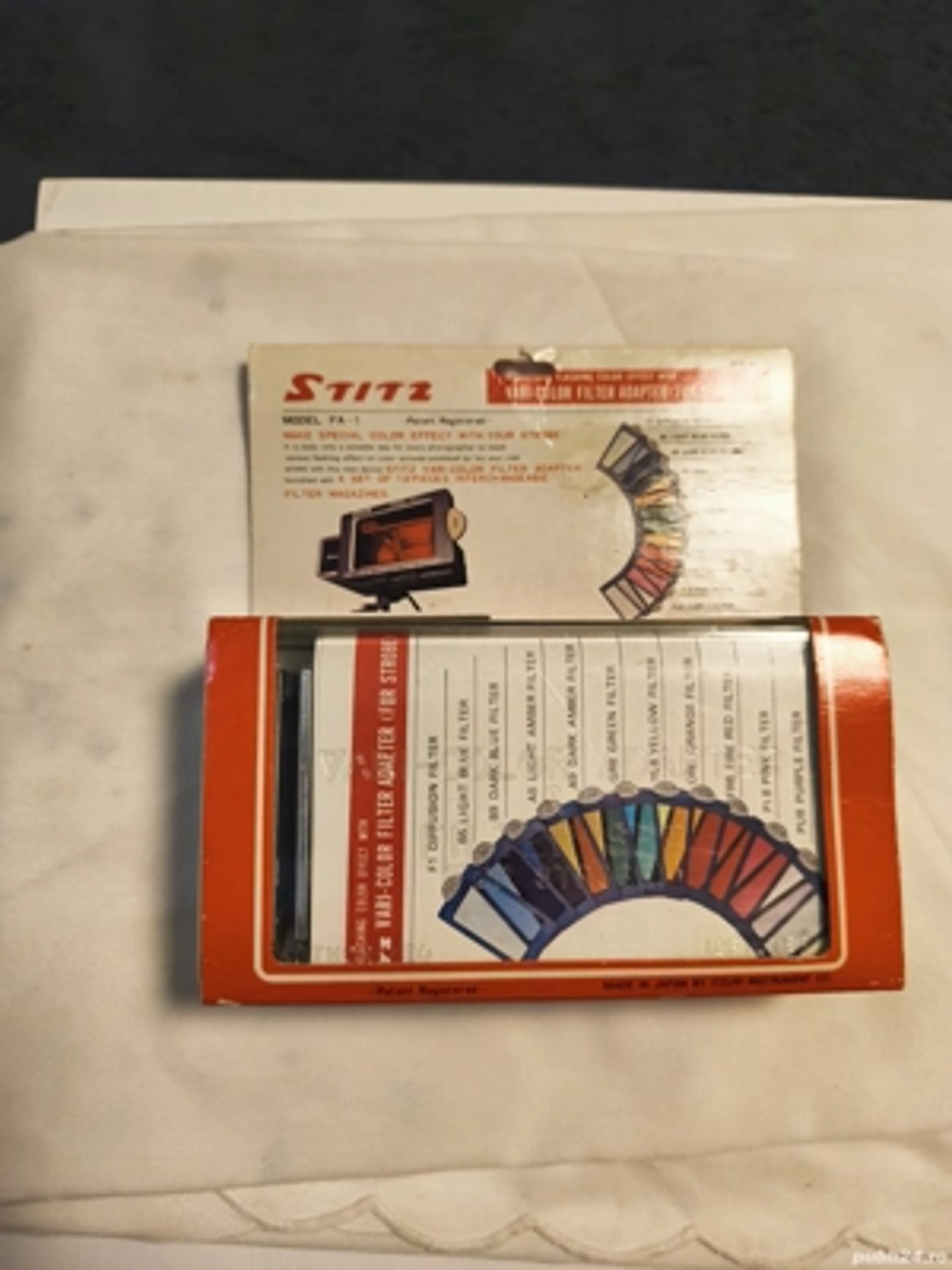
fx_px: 843
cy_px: 635
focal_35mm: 23
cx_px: 476
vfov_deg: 73.9
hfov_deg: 58.9
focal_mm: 6.18
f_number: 1.65
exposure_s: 1/50
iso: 640
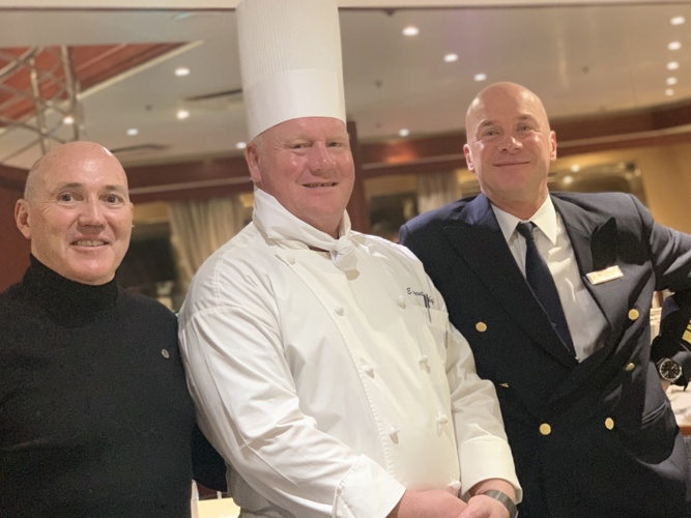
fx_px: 1038
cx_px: 346
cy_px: 259
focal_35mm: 52
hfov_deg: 36.8
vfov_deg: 28.0
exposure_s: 1/30
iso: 640
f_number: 2.4
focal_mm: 6
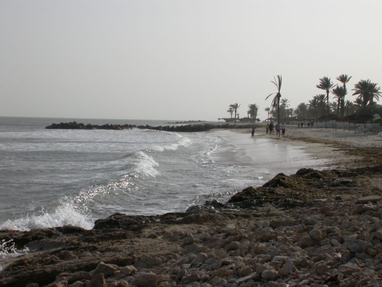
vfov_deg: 12.3
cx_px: 191
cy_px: 144
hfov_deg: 16.4
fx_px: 1324
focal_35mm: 120
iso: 100
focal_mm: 24.8
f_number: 6.2
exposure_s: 1/294
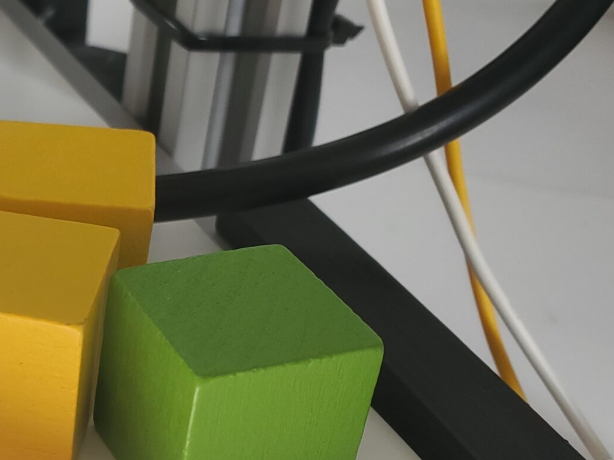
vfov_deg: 22.5
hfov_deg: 28.1
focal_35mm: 64
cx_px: -26
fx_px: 1135
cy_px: 385
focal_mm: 4.3
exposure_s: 1/120
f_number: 2.4
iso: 80
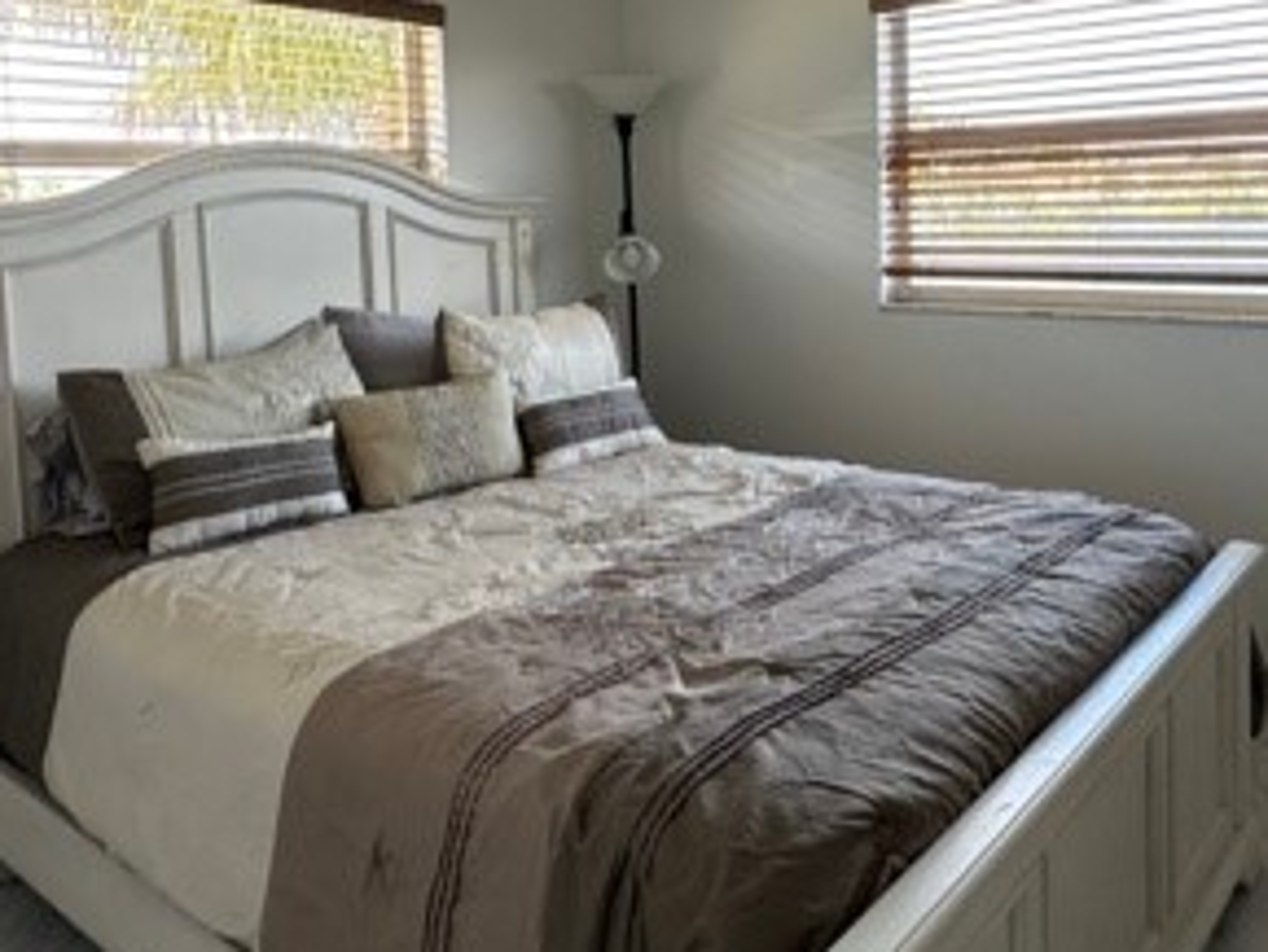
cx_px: 728
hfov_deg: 58.1
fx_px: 1136
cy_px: 276
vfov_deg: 44.4
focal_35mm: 31
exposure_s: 1/99
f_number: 2.2
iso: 125
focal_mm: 2.22
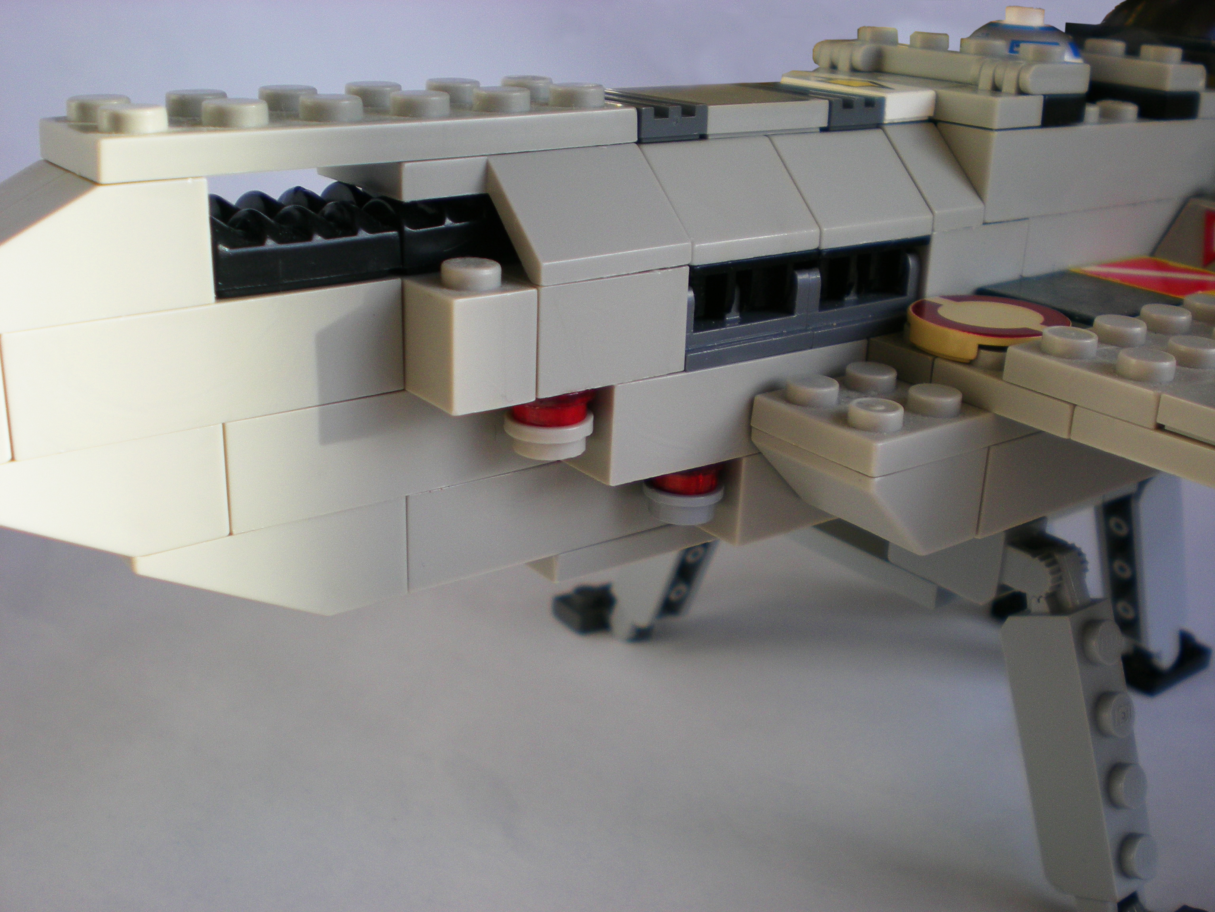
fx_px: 1334
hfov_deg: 49.0
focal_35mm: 38
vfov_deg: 37.7
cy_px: 456
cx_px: 608
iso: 50
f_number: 3.1
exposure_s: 1/140
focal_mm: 6.3
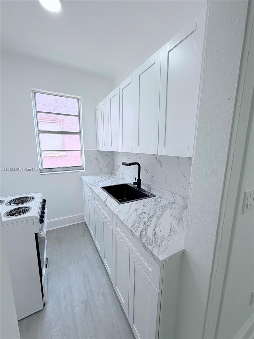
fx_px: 137
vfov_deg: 102.1
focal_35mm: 14
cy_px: 170
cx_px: 127
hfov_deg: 85.7
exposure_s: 1/121
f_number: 2.2
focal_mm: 2.22
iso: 80
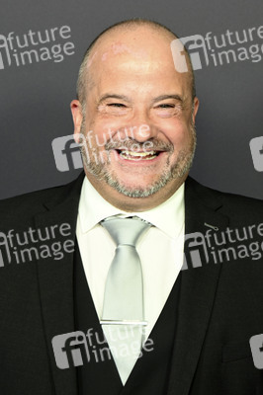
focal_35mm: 105
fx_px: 1153
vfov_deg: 19.5
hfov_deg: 13.0
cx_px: 132
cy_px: 198
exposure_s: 1/125
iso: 500
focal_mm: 105
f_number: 6.3
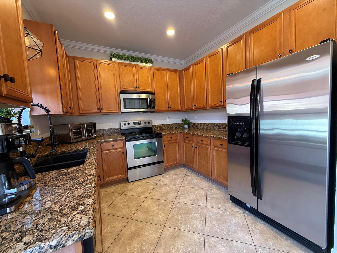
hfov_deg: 102.1
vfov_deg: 85.7
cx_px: 168
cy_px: 126
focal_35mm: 14
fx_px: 136
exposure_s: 1/60
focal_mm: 2.22
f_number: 2.2
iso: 250
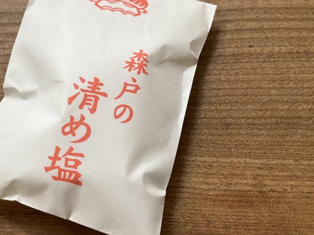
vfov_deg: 30.2
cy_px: 110
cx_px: 95
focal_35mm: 48
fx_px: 435
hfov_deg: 39.0
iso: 32
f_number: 1.8
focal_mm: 3
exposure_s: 1/122
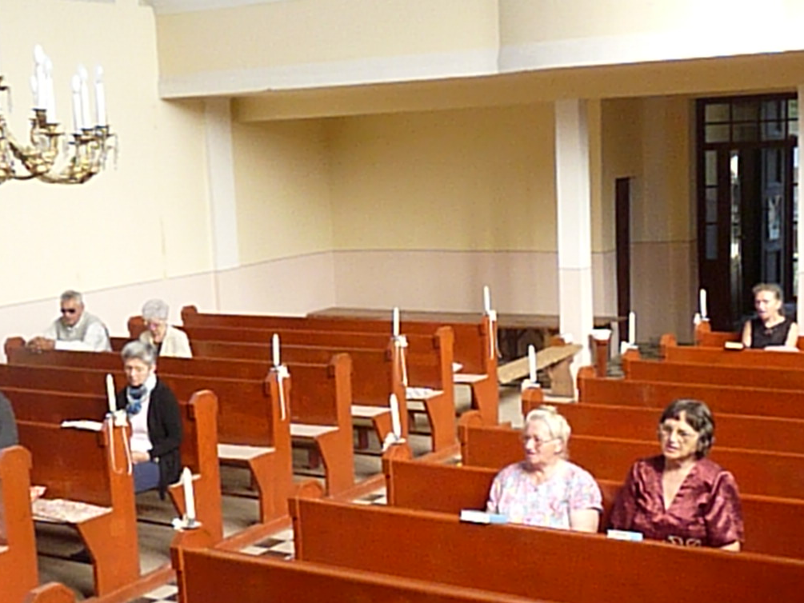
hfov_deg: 34.9
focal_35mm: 55
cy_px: 358
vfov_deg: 26.5
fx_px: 1278
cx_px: 361
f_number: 4
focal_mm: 4.8
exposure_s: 1/200
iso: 800
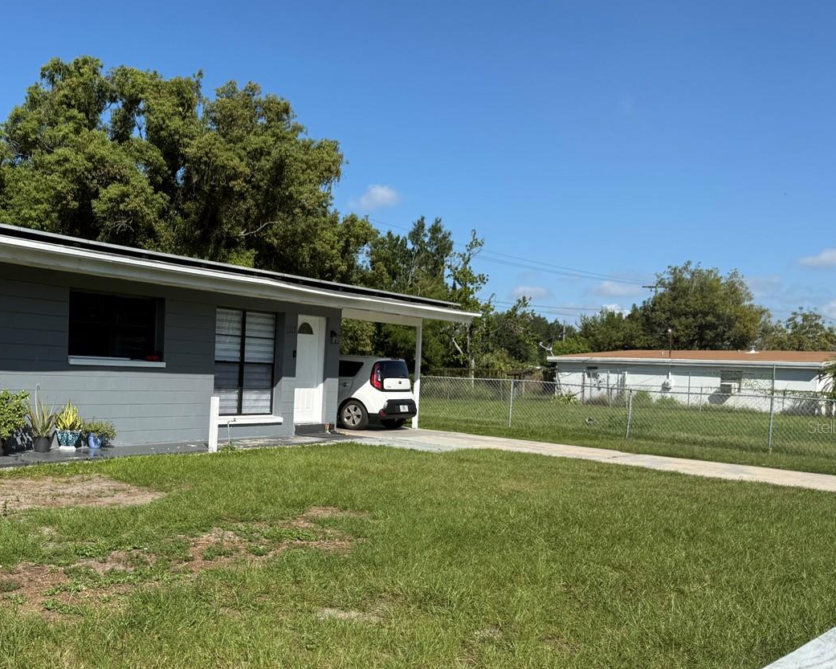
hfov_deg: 48.9
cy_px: 426
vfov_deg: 40.8
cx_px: 241
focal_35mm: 36
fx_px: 891
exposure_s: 1/4673
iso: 80
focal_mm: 6.76
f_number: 1.78
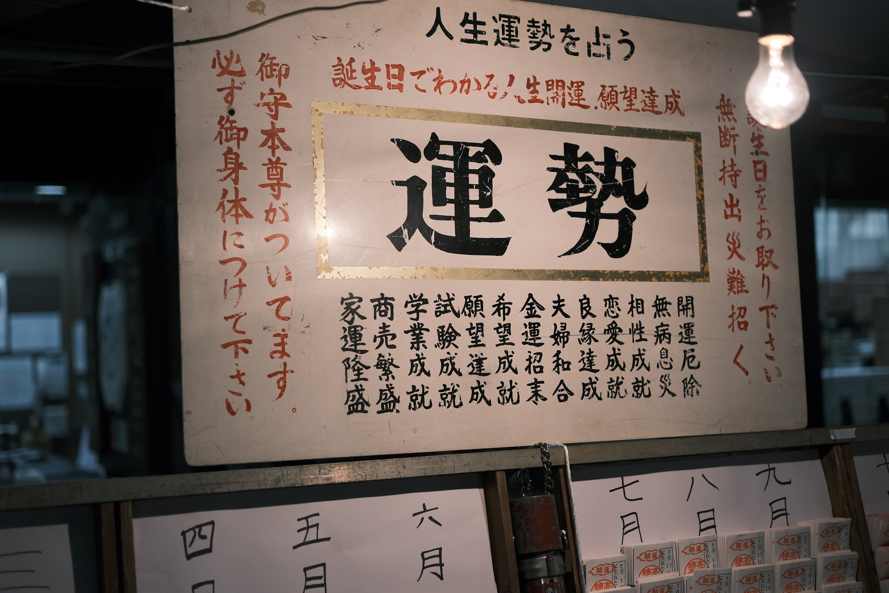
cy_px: 296
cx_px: 444
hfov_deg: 39.6
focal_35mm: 50
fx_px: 1235
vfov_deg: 27.0
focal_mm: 33
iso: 500
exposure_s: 1/900
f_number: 1.6
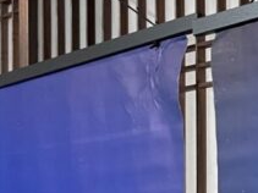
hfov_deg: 13.5
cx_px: 506
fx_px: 939
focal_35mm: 126
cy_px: 258
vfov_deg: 11.4
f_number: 1.6
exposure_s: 1/60
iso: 400
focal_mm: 4.2
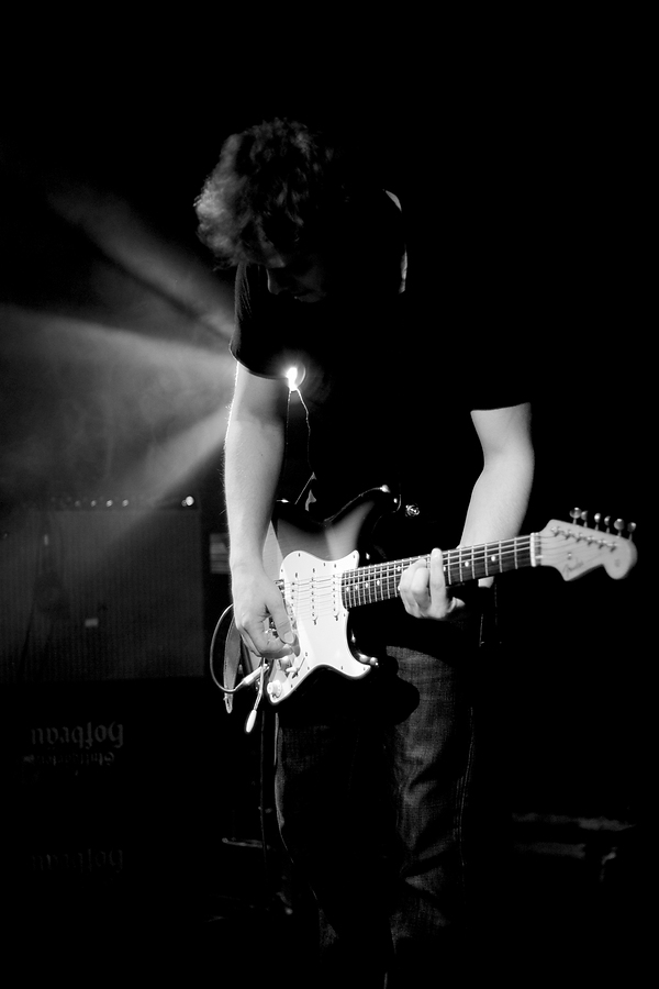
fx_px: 2059
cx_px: 330
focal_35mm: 75
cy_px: 494
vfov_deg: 27.0
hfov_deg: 18.2
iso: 200
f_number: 1.4
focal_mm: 50
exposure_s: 1/60
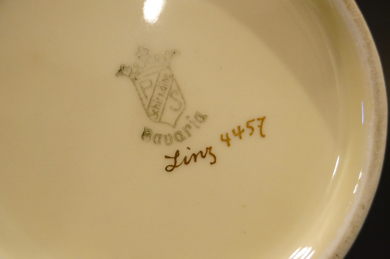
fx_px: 730
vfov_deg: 20.1
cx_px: 195
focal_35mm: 68
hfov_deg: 29.9
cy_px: 130
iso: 3200
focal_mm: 45
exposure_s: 1/50
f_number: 5.6
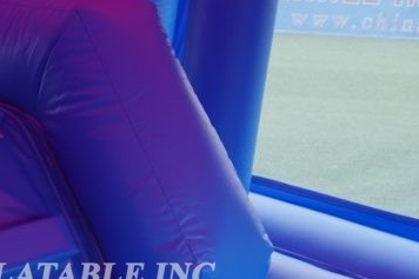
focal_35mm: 69
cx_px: 8
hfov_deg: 27.7
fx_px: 803
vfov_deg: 19.0
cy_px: 297
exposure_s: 1/160
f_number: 4
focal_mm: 16
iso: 125
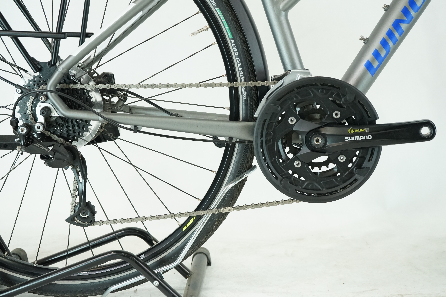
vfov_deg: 26.0
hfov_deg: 38.2
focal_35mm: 52
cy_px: 148
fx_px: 644
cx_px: 223
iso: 2000
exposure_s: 1/200
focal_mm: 52
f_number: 5.6
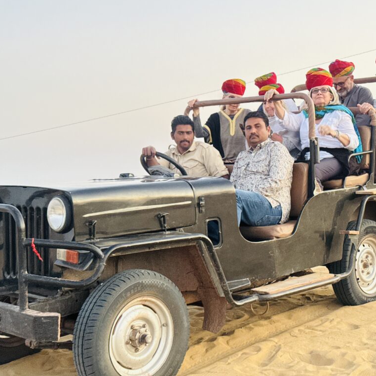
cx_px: 233
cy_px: 187
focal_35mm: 57
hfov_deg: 29.9
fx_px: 700
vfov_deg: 30.0
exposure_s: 1/46
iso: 250
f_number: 1.78
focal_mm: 6.86
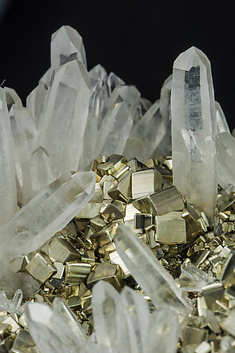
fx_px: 883
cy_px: 176
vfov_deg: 22.6
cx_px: 118
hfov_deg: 15.2
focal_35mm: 90
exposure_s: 1/1.25
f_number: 25
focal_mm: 60
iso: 250
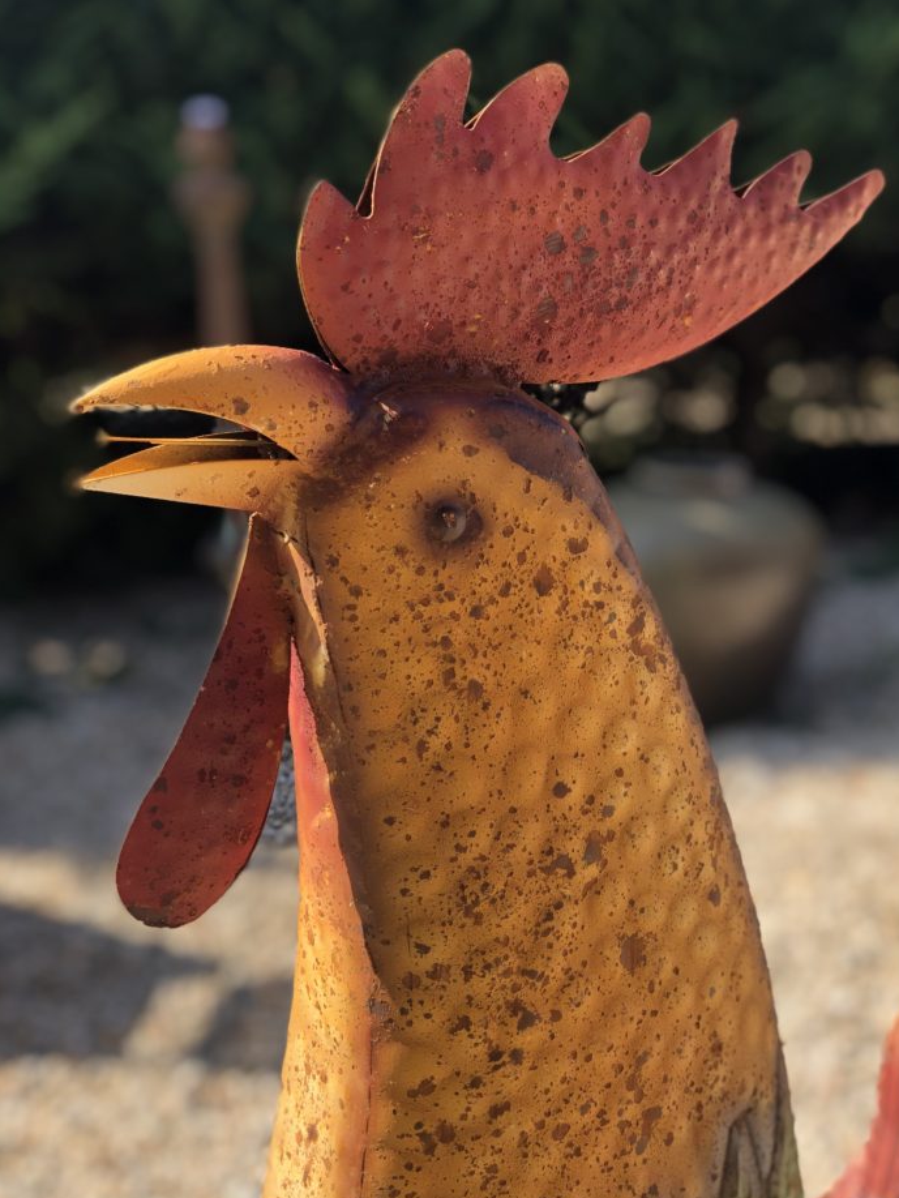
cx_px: 496
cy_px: 664
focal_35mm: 58
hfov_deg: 25.2
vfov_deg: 33.2
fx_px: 2007
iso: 16
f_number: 2.4
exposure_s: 1/156
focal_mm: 6
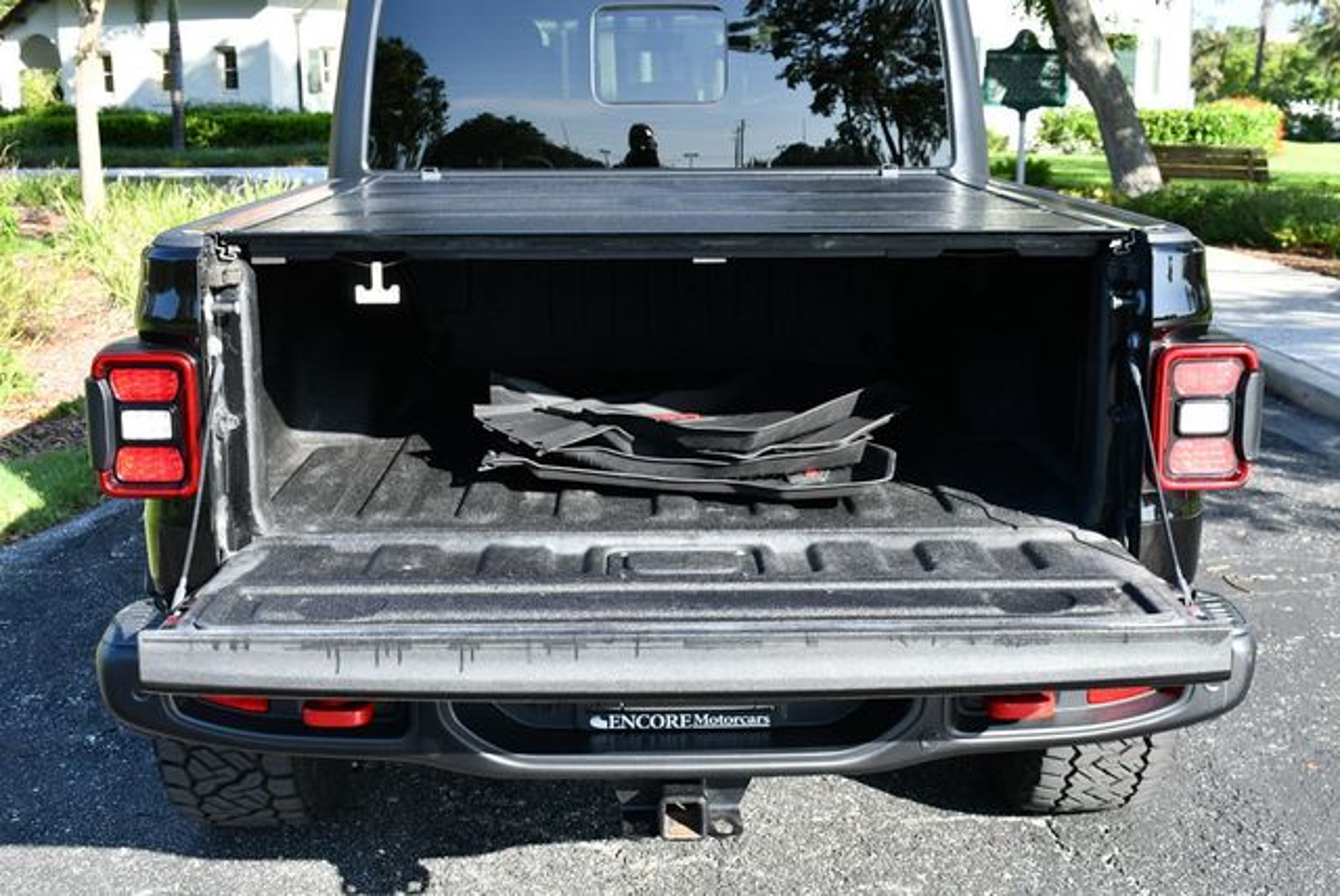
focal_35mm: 48
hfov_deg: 41.1
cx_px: 670
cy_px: 448
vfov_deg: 28.1
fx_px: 1788
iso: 220
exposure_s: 1/250
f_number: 5.6
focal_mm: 24
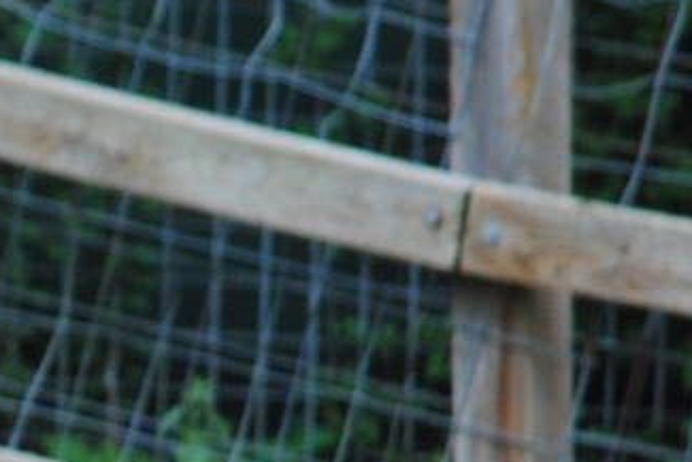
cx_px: -737
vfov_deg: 1.2
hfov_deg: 1.9
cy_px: 885
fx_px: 21326
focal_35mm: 1109
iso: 360
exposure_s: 1/500
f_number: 4.8
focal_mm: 150
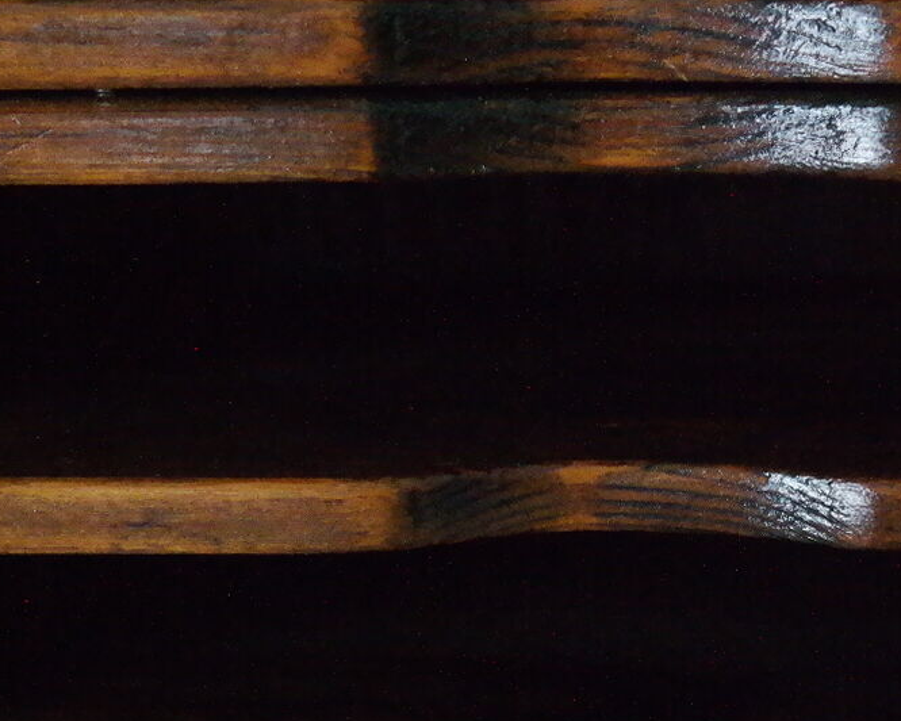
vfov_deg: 20.5
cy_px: 683
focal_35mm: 73
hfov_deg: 25.8
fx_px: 1947
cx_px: 671
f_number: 5.6
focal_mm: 20
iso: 6400
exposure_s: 1/50
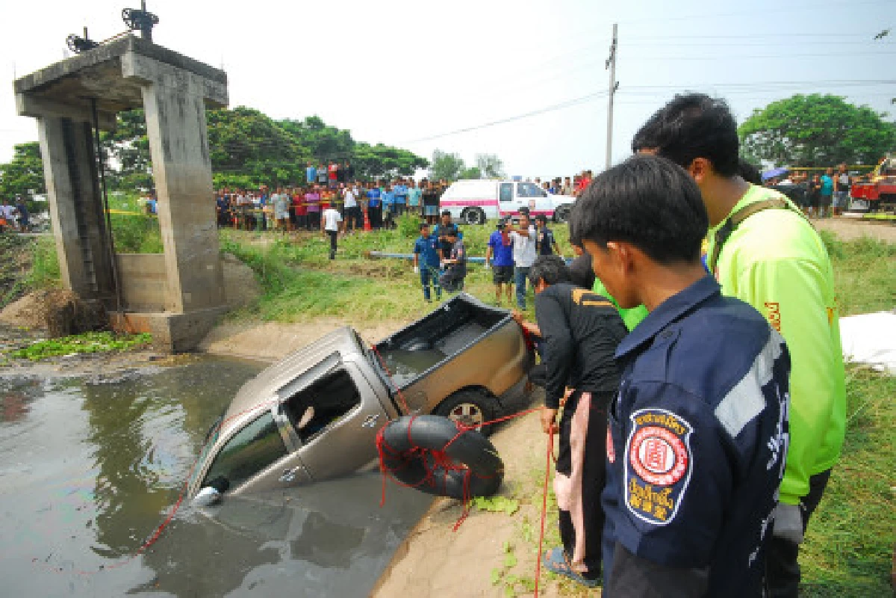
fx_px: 373
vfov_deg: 77.3
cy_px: 299
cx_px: 448
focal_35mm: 15
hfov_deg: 100.4
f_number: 8
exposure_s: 1/250
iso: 250
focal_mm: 10
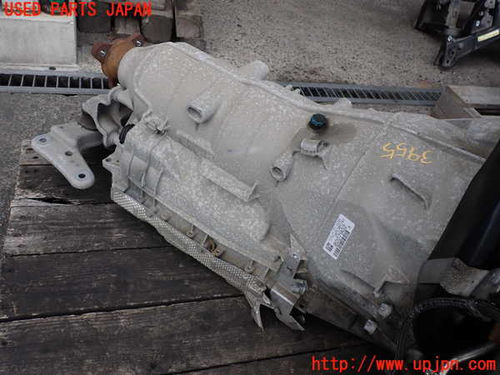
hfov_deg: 60.0
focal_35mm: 30
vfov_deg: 46.8
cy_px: 188
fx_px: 433
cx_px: 250
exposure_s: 1/200
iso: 100
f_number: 3.2
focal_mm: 5.4
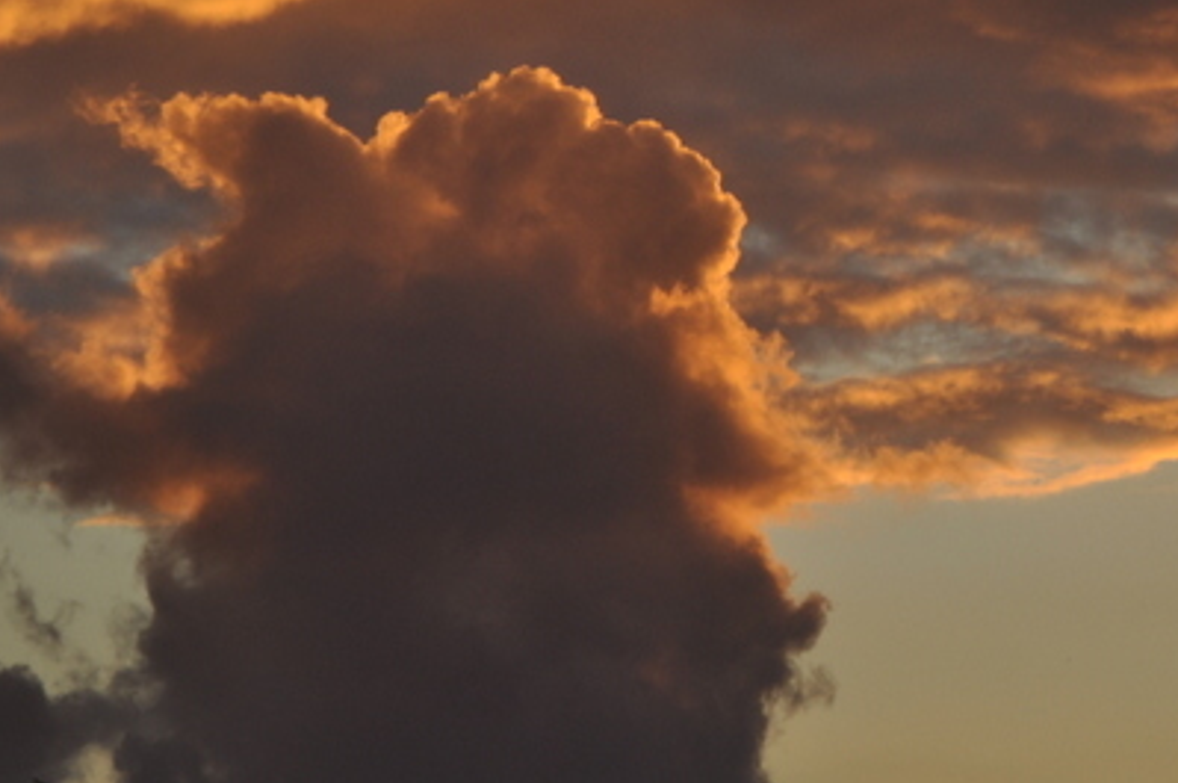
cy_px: 275
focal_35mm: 295
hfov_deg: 7.0
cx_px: 983
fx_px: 9641
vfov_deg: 4.6
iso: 200
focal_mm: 98
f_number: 8
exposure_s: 1/250
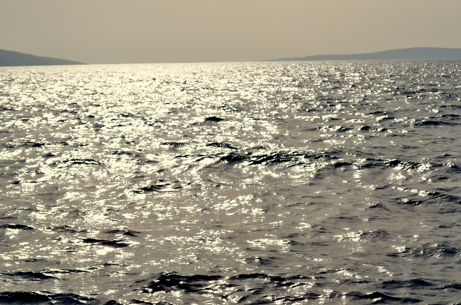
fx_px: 1341
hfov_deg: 19.5
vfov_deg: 13.0
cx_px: 230
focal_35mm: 105
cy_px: 152
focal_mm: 70
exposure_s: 1/8000
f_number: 5.6
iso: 450
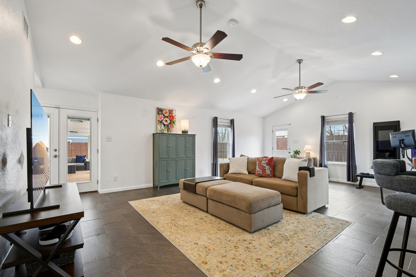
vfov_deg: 77.3
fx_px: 173
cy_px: 138
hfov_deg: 100.4
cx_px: 208
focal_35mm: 15
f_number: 8
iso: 400
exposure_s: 1/20
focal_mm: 10
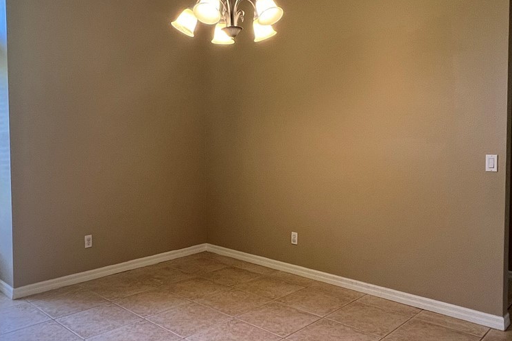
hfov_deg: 63.5
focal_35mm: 29
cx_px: 232
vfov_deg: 44.9
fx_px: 412
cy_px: 154
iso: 250
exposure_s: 1/120
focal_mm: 1.57
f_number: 1.8
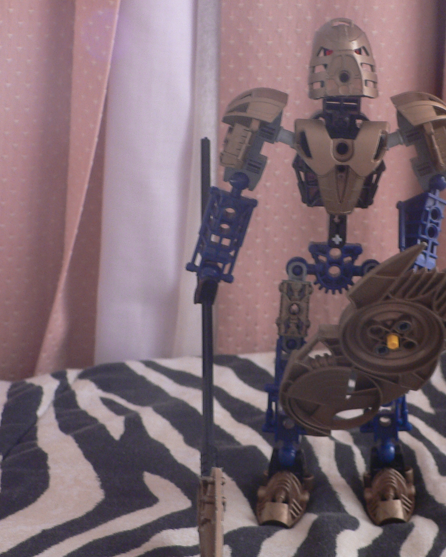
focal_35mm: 80
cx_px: 356
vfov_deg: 23.8
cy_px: 278
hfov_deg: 19.0
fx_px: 1320
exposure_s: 1/4
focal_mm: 8
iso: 100
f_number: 2.8
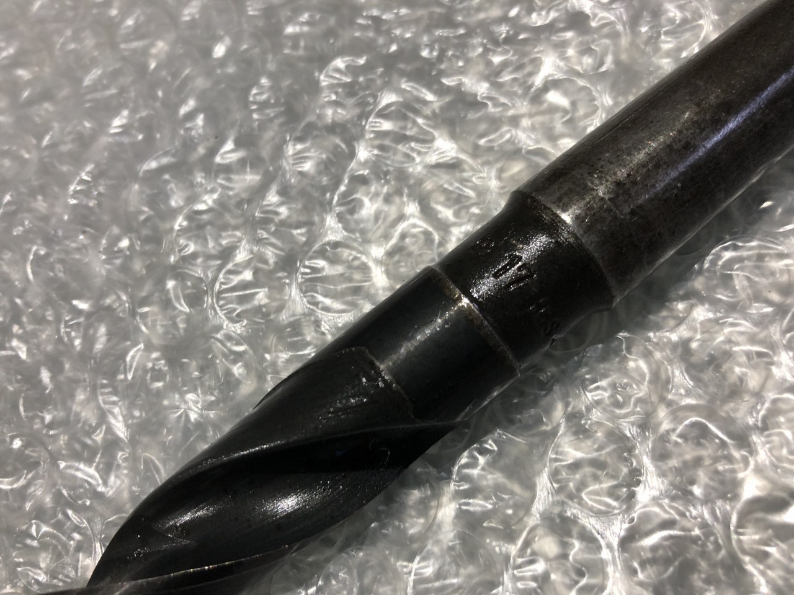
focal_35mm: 28
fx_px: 642
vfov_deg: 49.7
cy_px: 298
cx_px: 397
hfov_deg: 63.4
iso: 40
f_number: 1.8
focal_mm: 3.99
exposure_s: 1/24
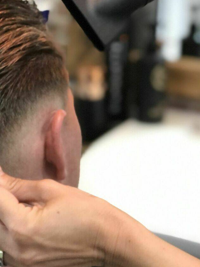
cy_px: 184
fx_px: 832
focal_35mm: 108
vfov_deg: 18.1
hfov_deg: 13.6
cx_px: 13
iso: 125
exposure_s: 1/30
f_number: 2.8
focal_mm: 6.6
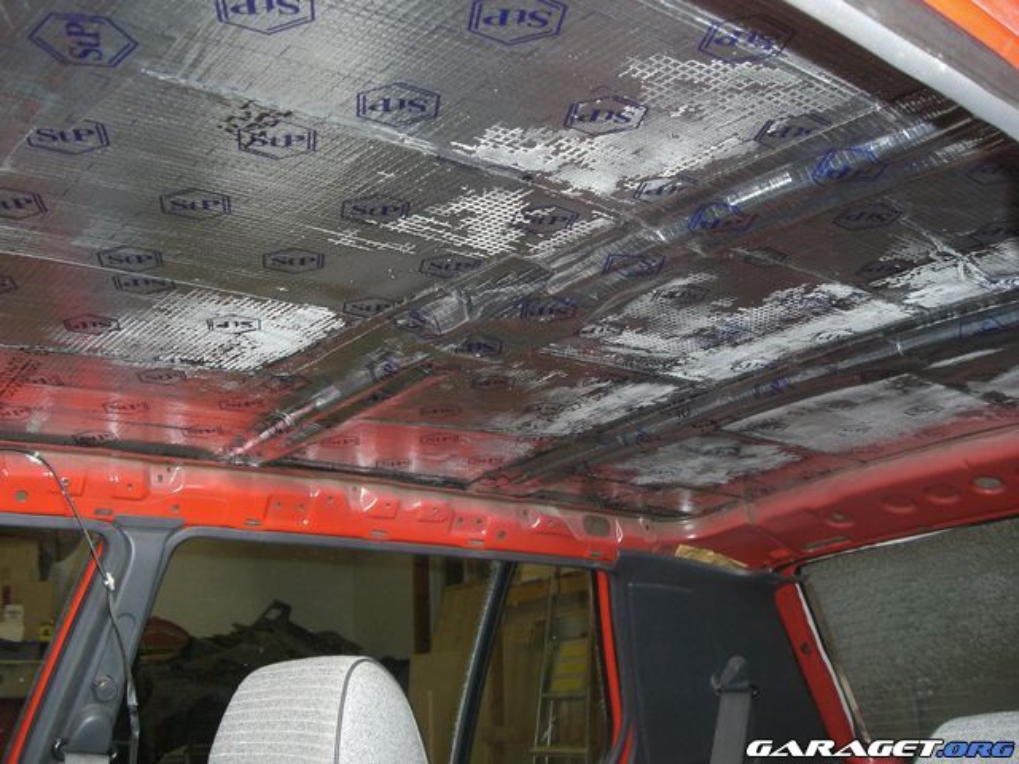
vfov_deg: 37.7
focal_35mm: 38
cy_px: 382
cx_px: 510
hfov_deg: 49.0
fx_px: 1119
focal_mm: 6.2
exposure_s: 1/60
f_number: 2.7
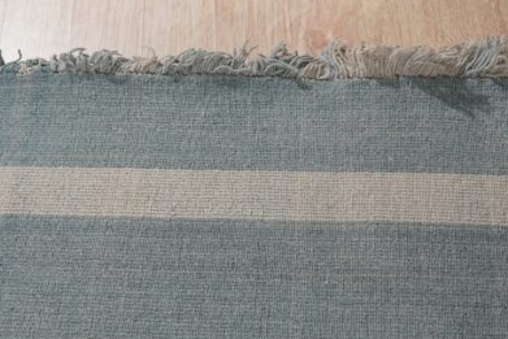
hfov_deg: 29.2
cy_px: 201
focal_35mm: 69
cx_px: 266
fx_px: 974
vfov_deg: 19.7
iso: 500
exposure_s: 1/250
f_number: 4
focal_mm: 30
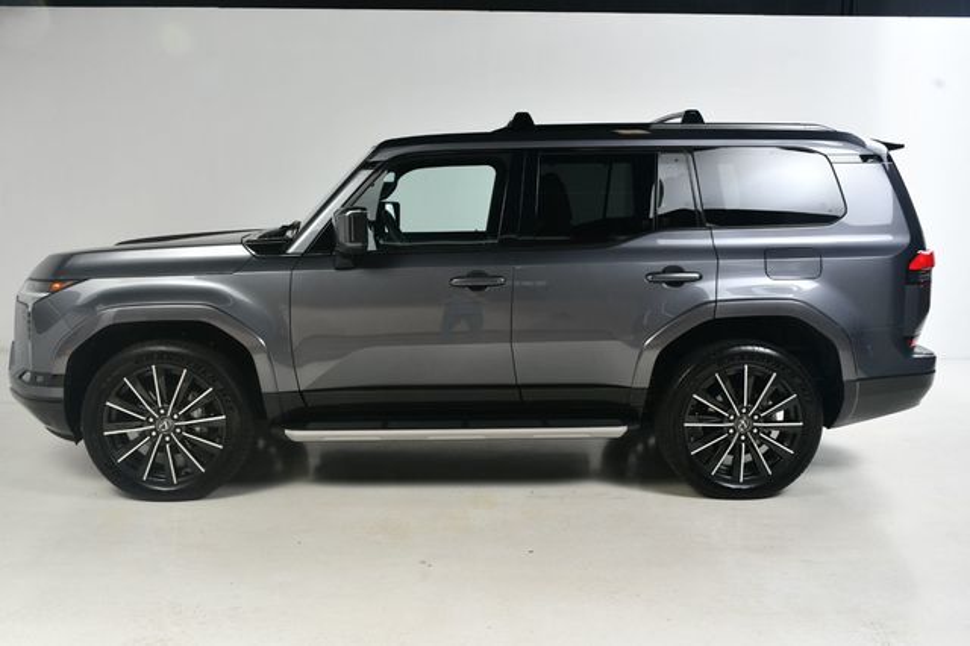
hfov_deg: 55.8
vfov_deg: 38.8
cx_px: 485
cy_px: 323
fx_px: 916
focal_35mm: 34
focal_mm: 23
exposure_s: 1/160
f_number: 11
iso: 100
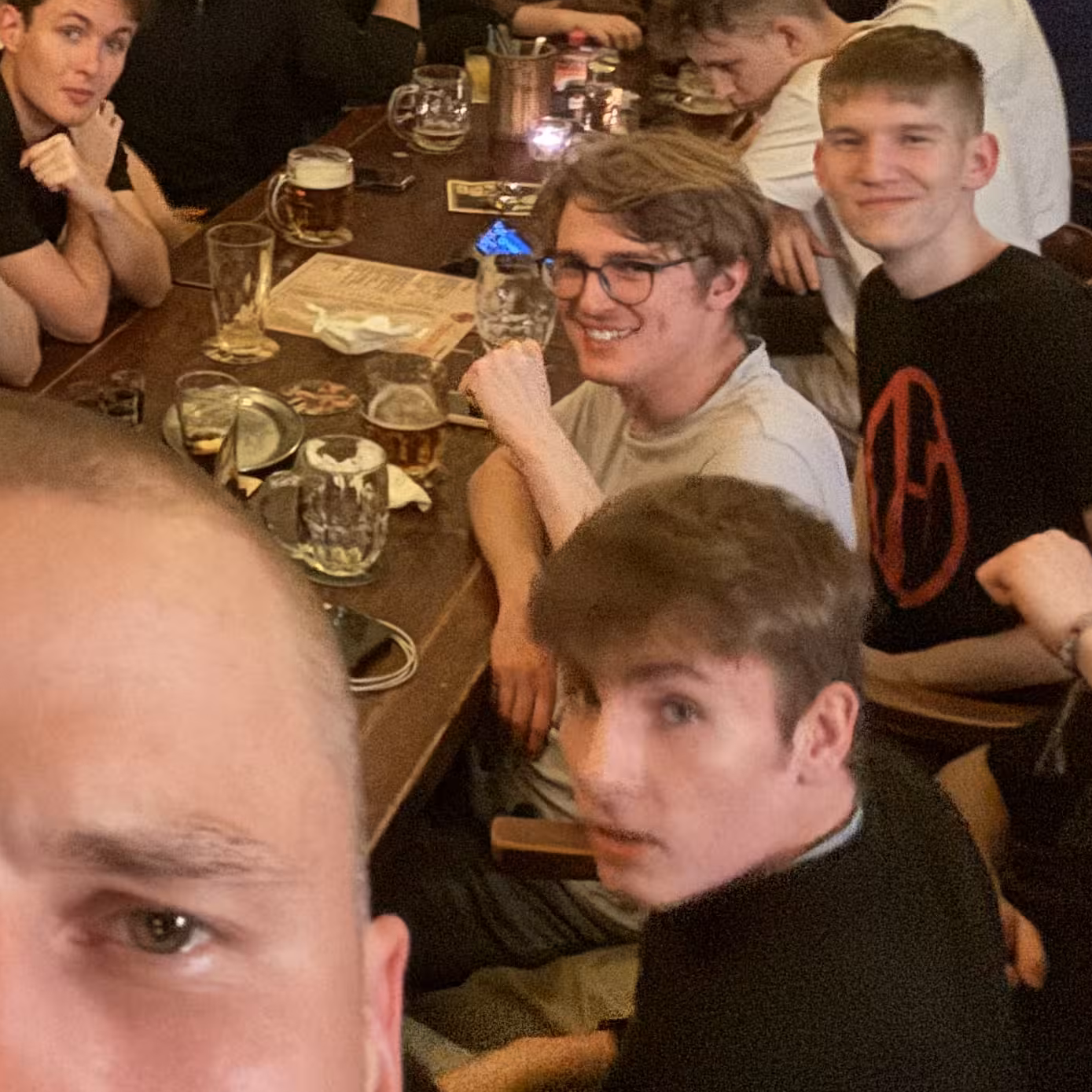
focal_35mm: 59
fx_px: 2106
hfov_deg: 27.4
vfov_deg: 27.7
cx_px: 0
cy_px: 61
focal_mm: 2.69
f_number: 1.9
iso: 1250
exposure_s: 1/14
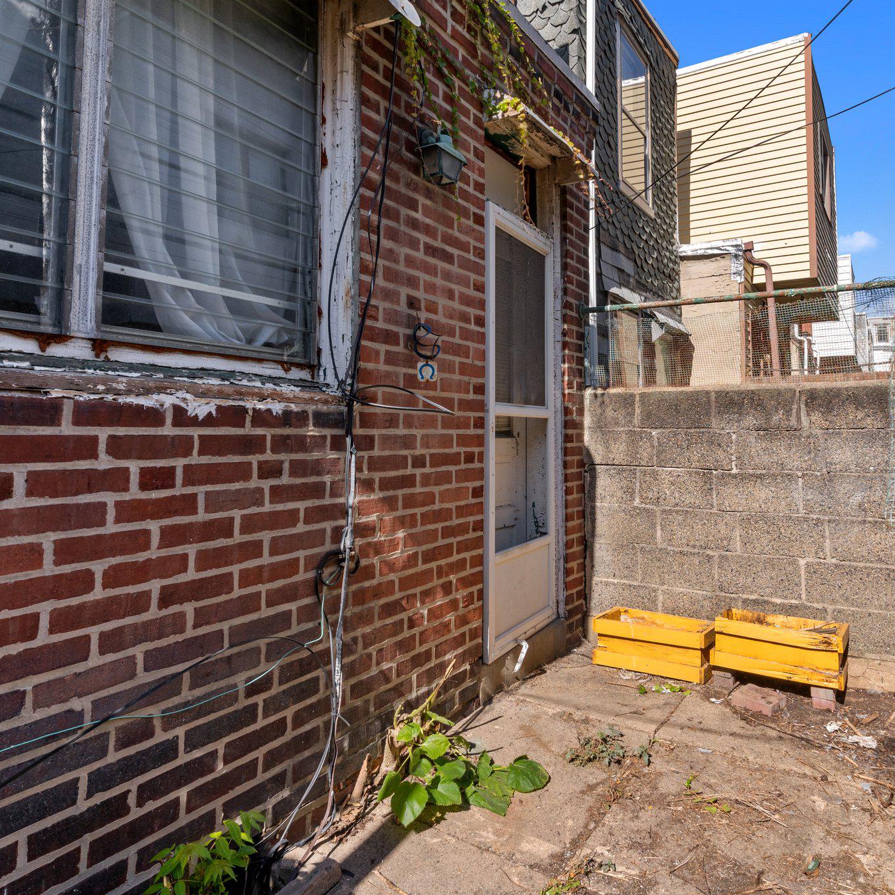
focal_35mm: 22
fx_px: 644
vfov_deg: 69.6
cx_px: 529
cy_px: 449
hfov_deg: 69.0
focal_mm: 17
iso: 500
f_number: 10
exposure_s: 1/200
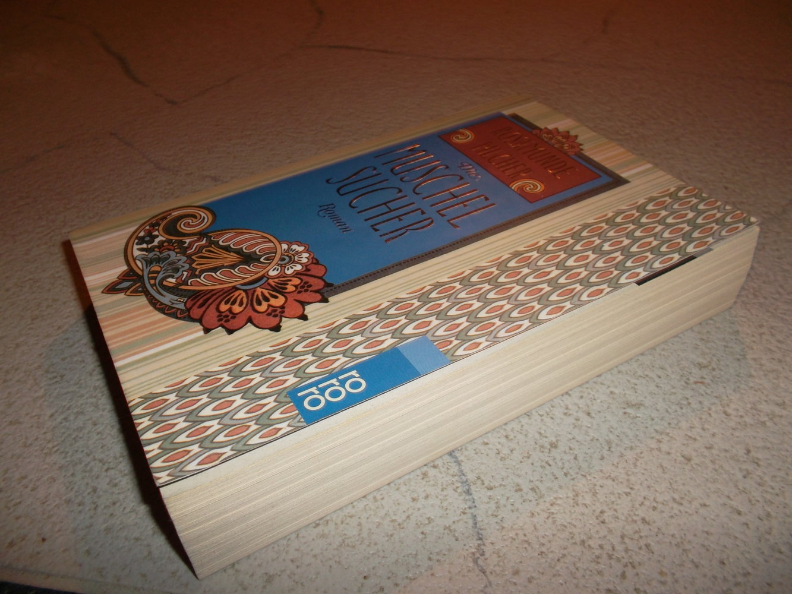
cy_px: 297
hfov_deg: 63.4
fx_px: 641
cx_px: 396
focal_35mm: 28
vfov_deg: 49.8
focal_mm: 4.1
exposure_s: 1/15
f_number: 3.3
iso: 100
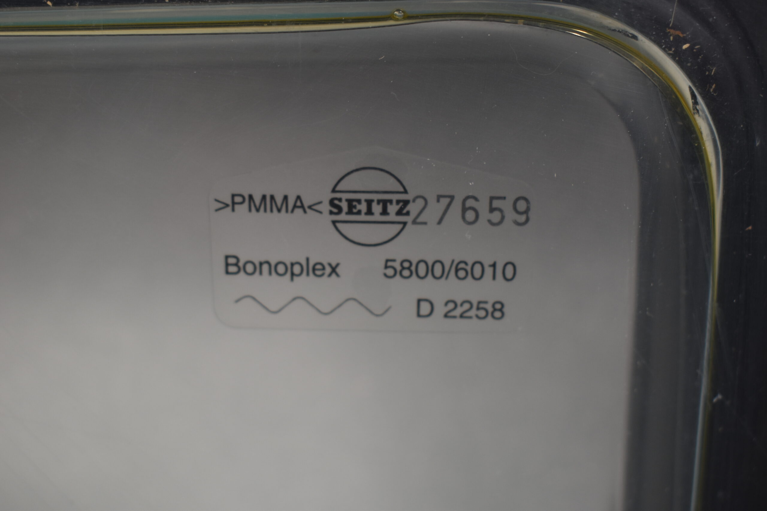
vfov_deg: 26.5
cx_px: 384
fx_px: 1087
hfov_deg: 38.9
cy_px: 256
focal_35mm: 51
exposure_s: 1/60
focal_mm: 34
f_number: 5.6
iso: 400
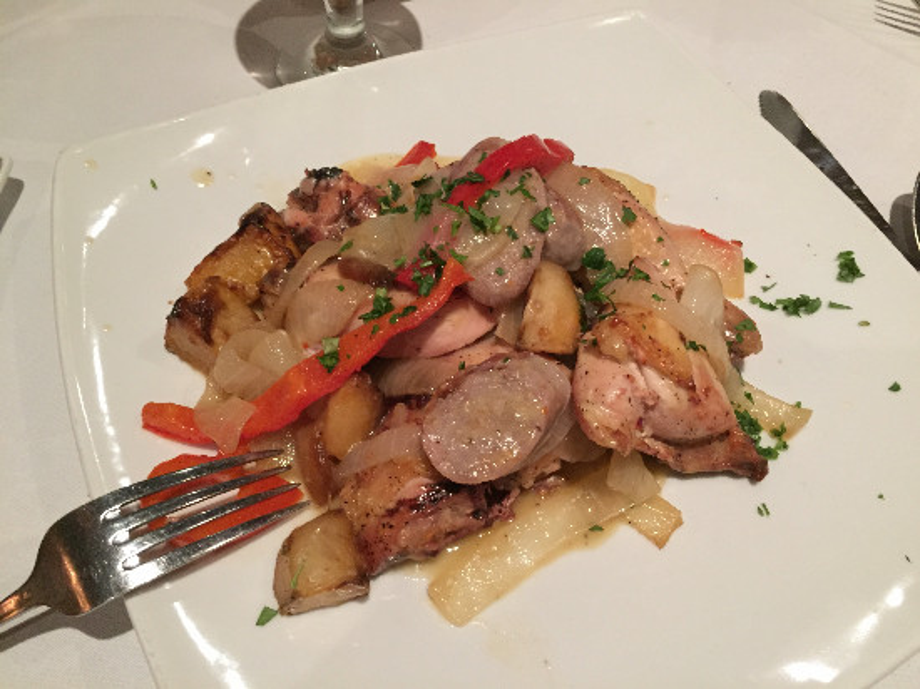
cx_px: 460
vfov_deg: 48.2
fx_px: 770
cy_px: 344
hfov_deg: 61.7
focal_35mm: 29
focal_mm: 4.15
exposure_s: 1/15
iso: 500
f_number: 2.2
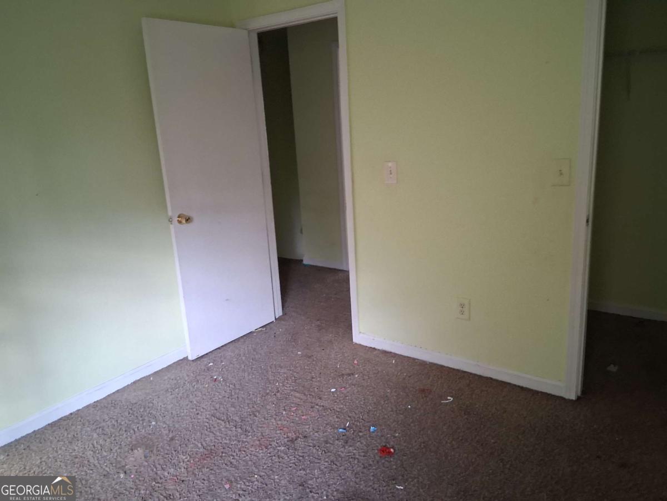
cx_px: 334
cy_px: 250
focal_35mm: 26
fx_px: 501
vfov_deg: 53.1
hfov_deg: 67.3
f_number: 1.8
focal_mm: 3.98
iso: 400
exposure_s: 1/60
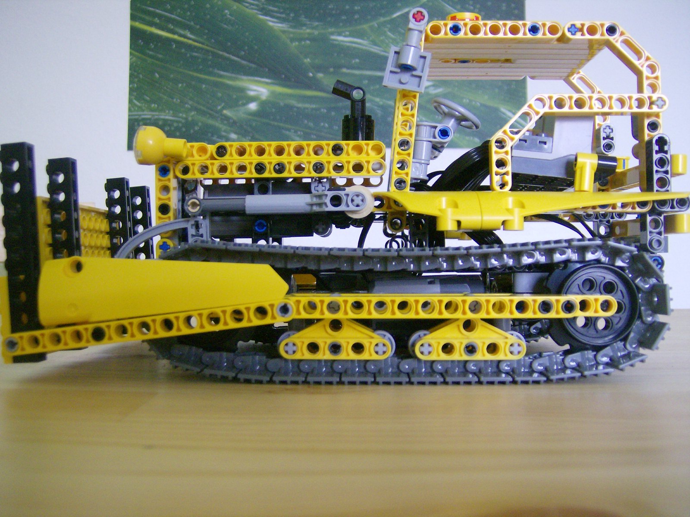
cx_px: 345
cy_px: 258
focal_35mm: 36
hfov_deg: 51.4
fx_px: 718
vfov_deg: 39.7
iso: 200
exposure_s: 1/14.2
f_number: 2.8
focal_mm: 6
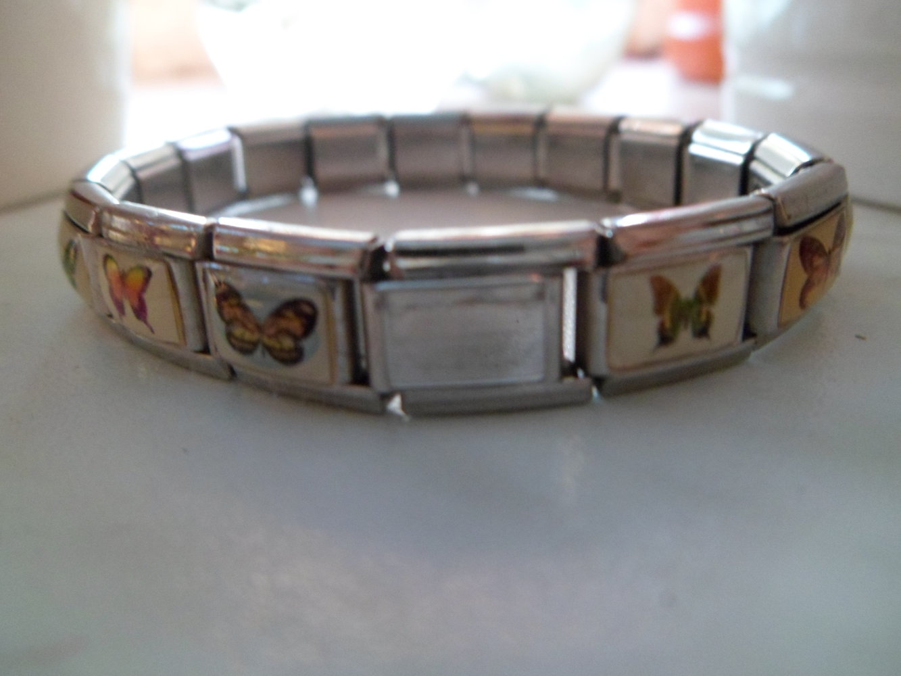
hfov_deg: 65.3
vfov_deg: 51.4
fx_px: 703
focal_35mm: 27
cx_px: 450
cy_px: 338
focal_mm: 4.9
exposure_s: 1/15
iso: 400
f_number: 3.3
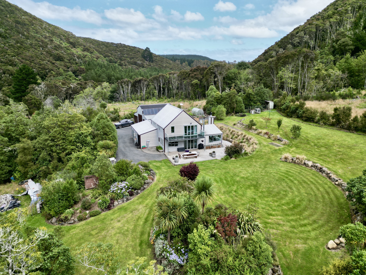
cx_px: 183
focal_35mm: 24
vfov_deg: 56.8
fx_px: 254
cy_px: 138
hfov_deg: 71.6
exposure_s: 1/2500
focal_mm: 6.72
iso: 140
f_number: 1.7
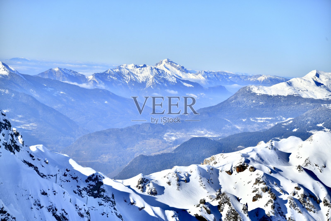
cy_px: 110
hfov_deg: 16.4
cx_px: 166
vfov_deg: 11.0
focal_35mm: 125
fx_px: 1149
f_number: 5.6
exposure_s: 1/4000
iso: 500
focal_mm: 125
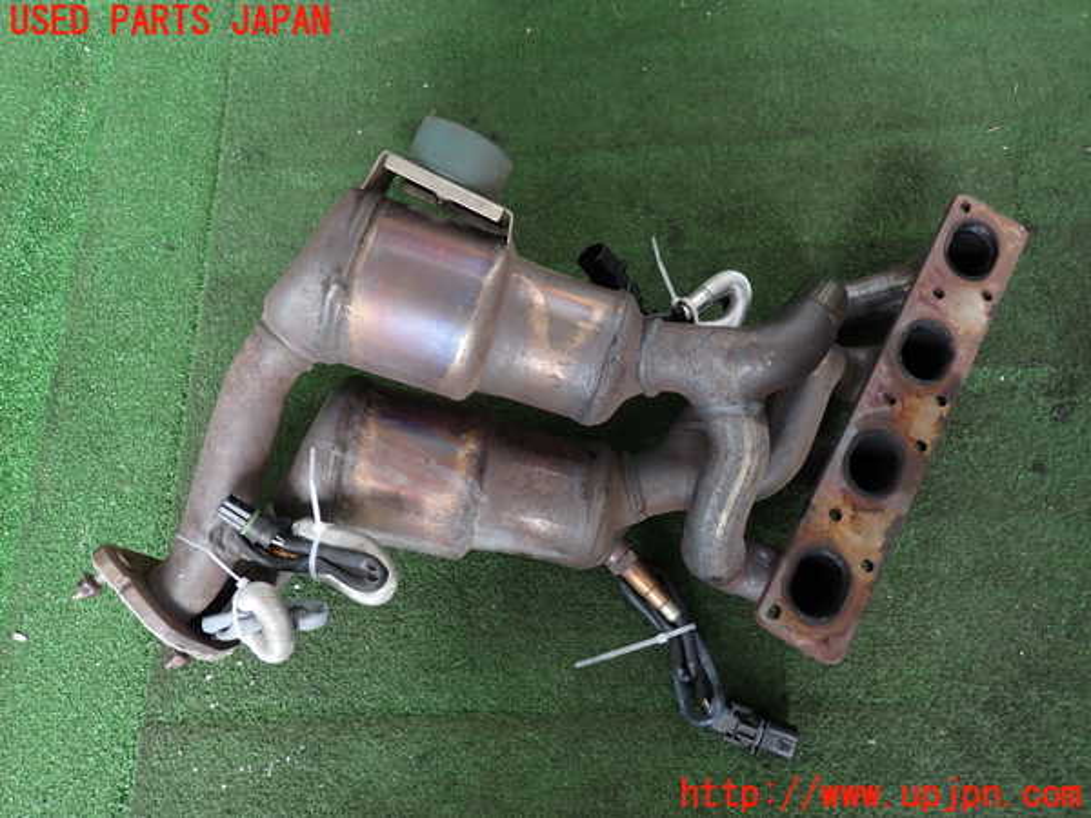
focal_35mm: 25
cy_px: 409
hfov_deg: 69.4
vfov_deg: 54.9
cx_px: 546
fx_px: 788
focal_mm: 4.5
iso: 200
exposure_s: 1/40
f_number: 2
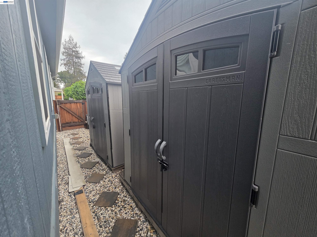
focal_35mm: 13
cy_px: 118
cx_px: 158
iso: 250
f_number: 1.9
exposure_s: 1/120
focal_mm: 2.2
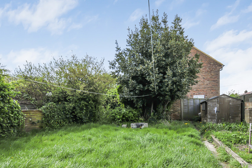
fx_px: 126
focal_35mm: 18
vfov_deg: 66.8
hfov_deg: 89.4
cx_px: 144
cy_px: 99
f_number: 5.6
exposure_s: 1/400
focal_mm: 10
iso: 200
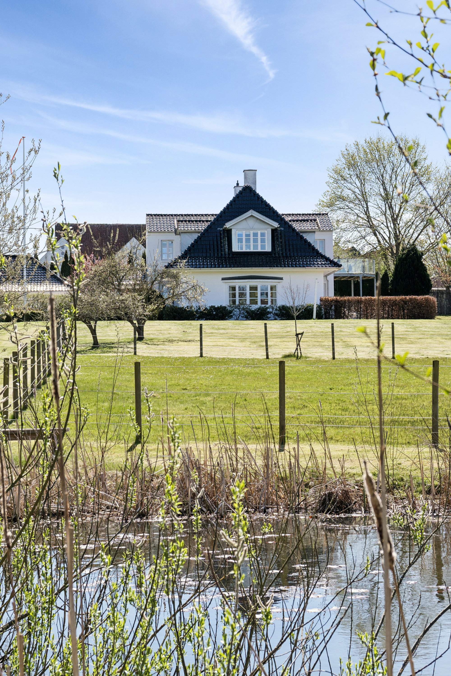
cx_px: 226
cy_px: 338
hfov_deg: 17.5
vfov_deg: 26.0
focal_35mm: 78
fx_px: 1466
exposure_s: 1/1000
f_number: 6.3
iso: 250
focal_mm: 52
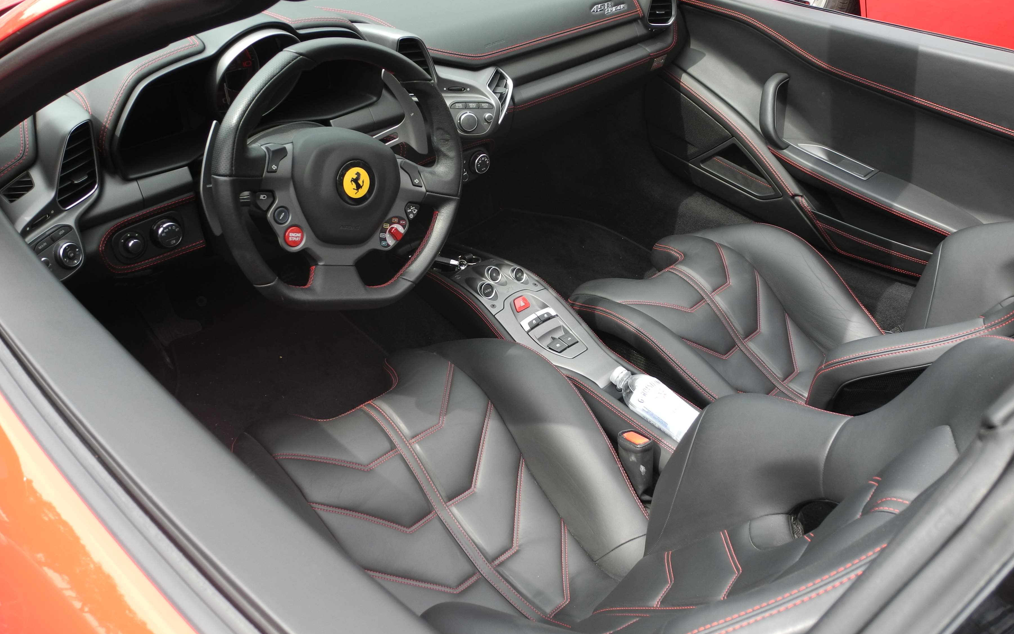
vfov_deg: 41.7
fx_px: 829
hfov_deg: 62.9
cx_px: 508
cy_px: 271
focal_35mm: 30
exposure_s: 1/250
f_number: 2.8
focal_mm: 6
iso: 100
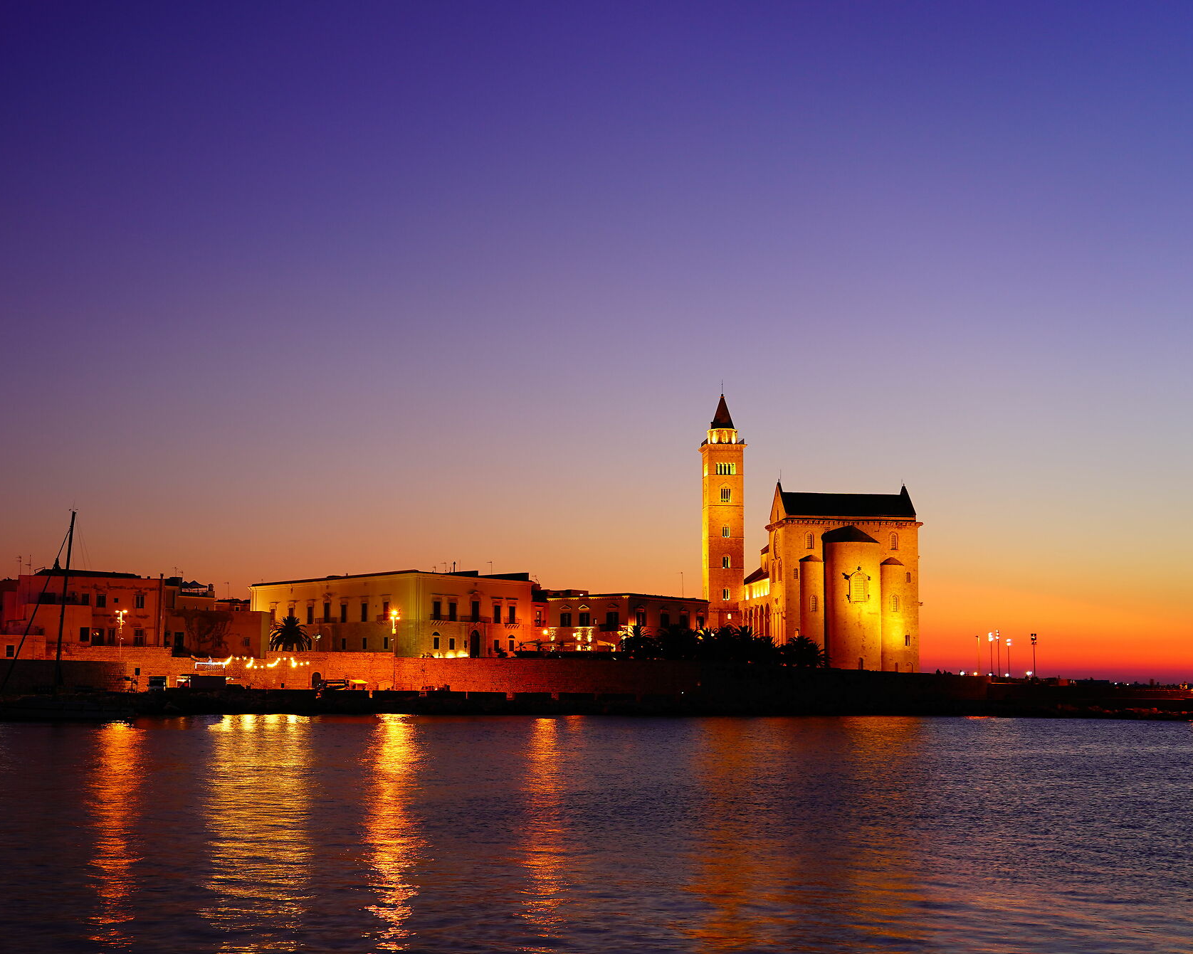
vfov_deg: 34.9
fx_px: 1518
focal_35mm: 43
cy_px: 524
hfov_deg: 42.7
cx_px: 473
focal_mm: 32
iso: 160
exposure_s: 1/2.5
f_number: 4
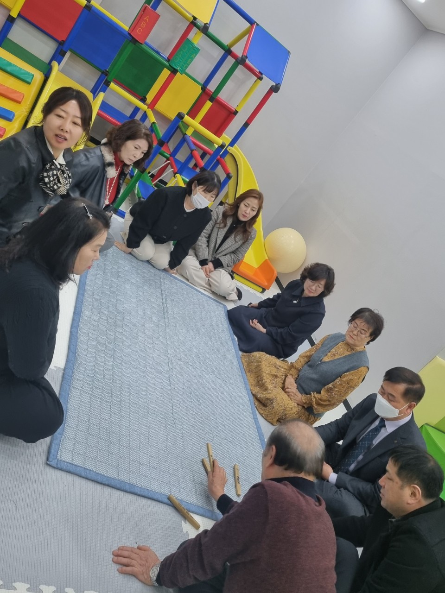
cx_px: 222
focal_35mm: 26
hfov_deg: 53.1
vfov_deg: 67.3
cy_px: 296
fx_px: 446
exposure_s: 1/120
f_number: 1.8
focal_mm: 5.4
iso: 200
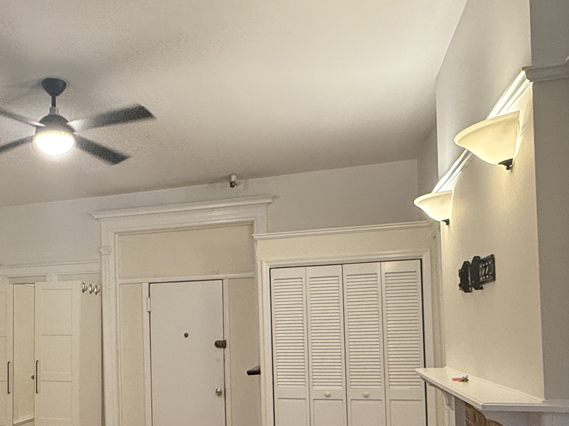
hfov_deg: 51.9
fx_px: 559
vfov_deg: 40.6
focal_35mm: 34
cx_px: 150
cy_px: 321
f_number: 2.2
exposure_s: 1/60
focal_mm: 2.22
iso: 400
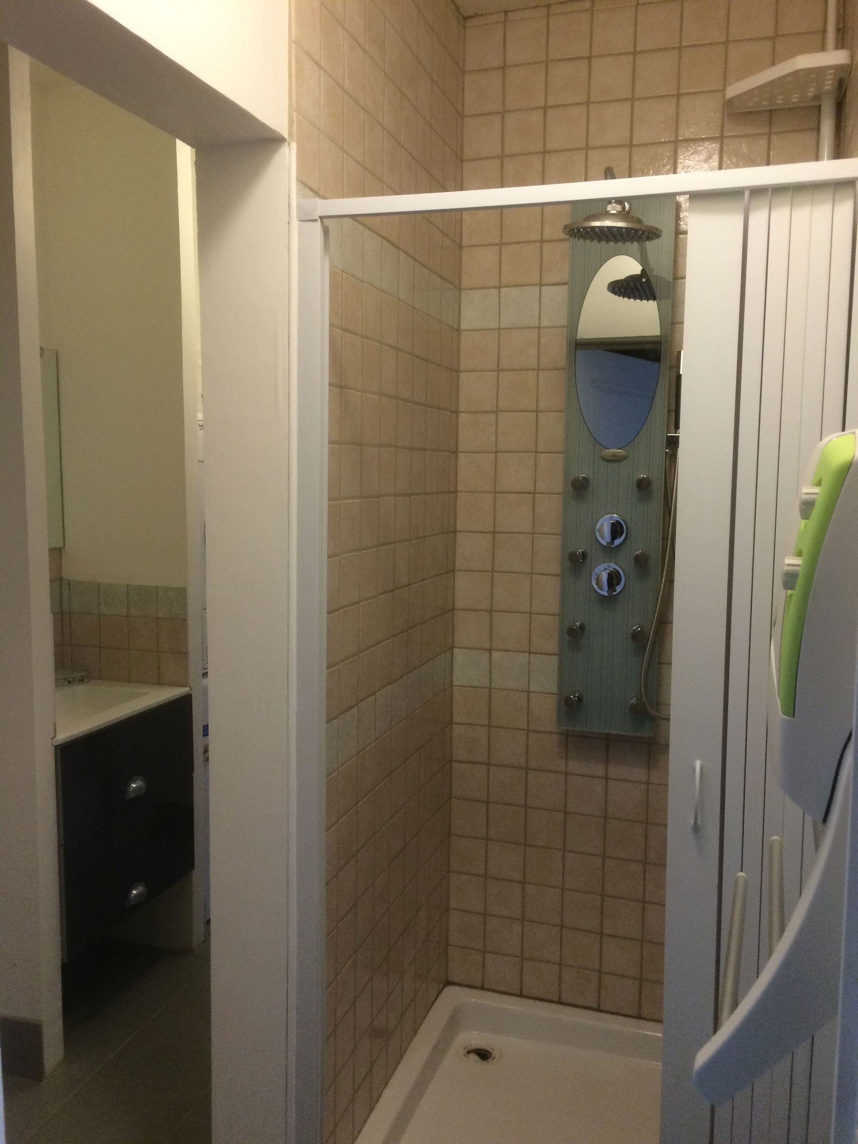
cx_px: 429
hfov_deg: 48.2
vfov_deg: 61.7
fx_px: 958
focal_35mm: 29
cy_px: 572
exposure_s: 1/33
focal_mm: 4.15
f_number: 2.2
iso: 160
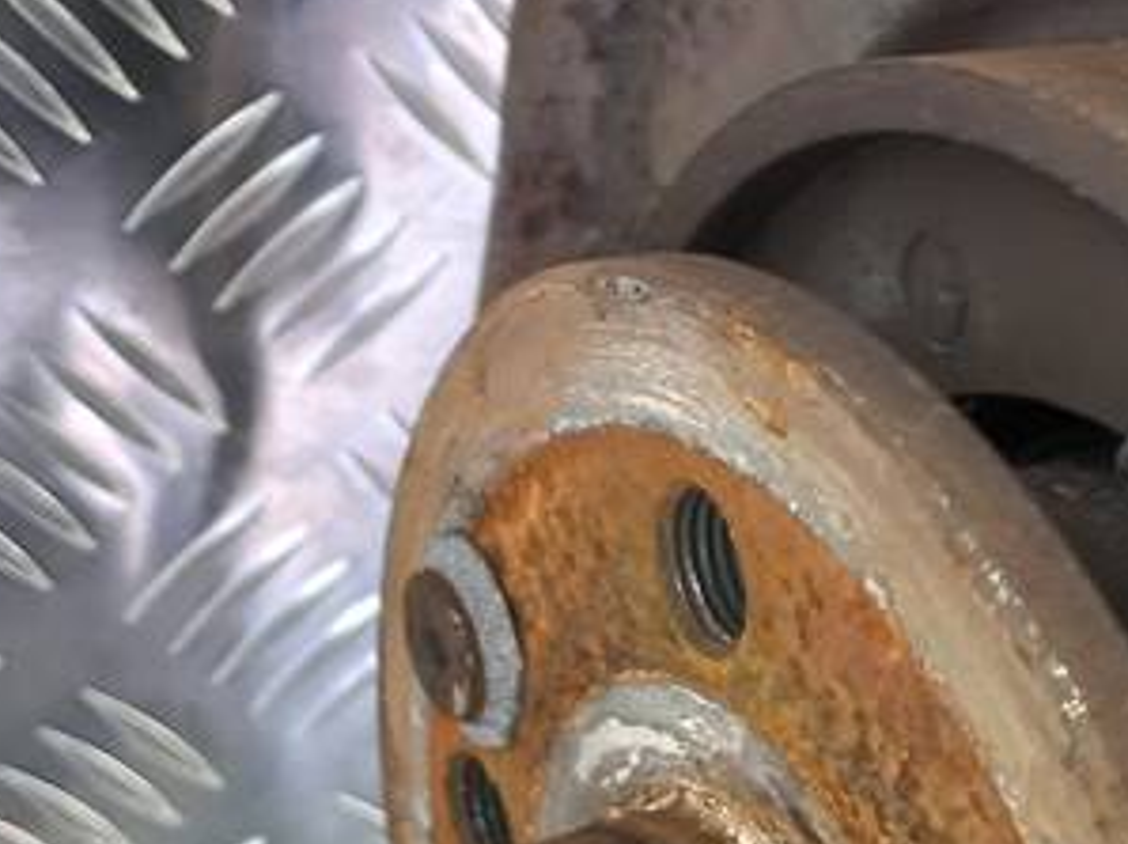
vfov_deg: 16.3
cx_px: 1454
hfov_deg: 20.8
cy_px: 1064
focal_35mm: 86
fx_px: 2800
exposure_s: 1/50
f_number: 1.8
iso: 125
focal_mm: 4.6
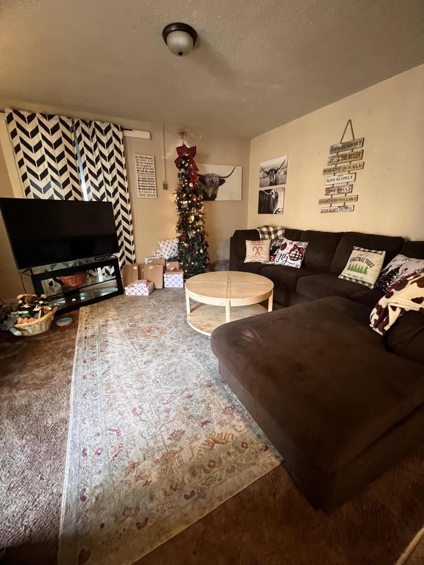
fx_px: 212
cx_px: 212
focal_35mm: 13
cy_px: 282
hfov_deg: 89.9
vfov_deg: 106.2
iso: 640
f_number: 1.8
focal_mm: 1.57
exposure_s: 1/40
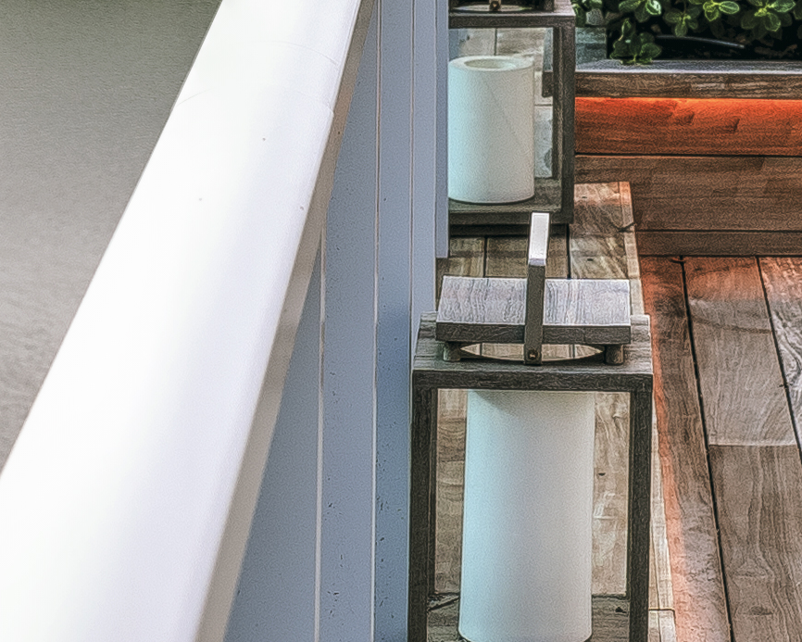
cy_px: -344
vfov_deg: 9.6
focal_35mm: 156
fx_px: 3703
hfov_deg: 12.2
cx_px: 836
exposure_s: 1/320
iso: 100
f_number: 4
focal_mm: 24
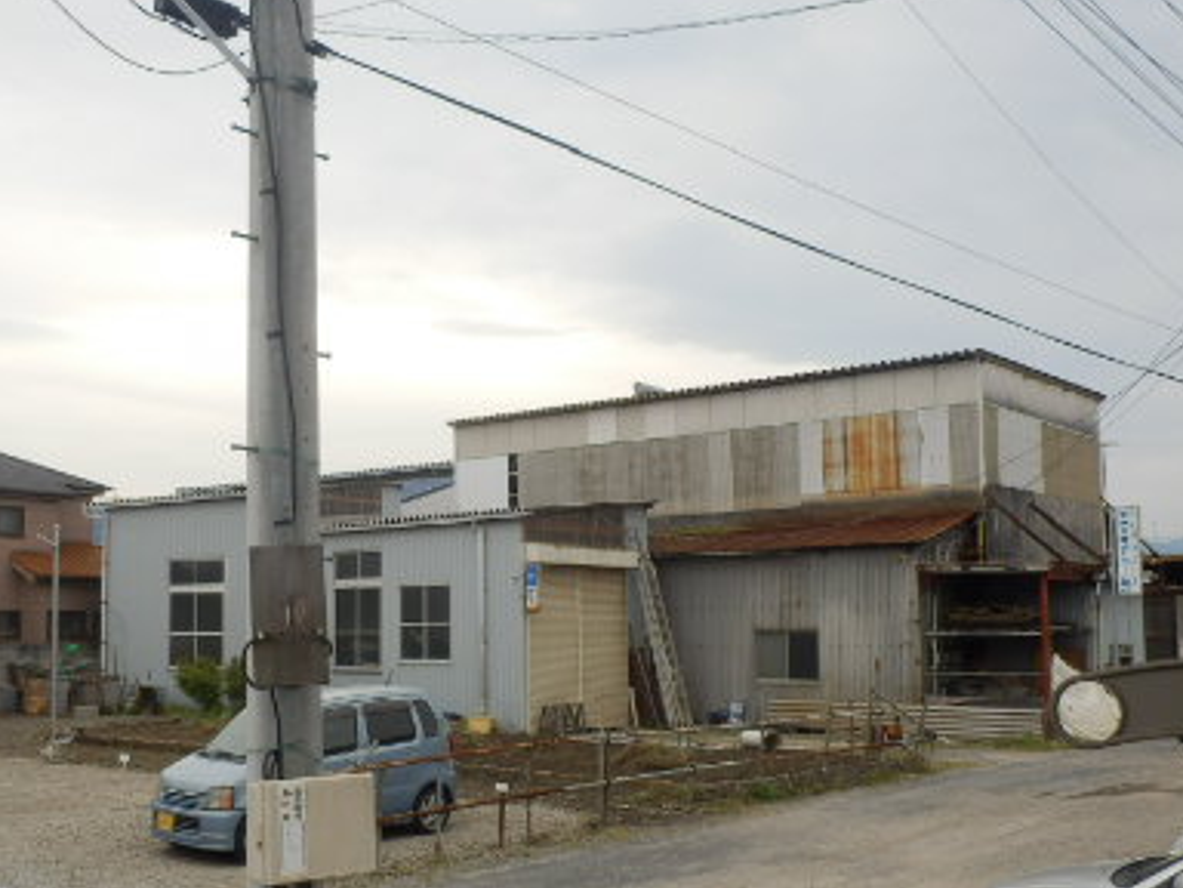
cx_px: 481
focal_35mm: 40
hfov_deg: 46.6
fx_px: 1367
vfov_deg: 35.9
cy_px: 521
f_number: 3
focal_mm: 4.2
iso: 80
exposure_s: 1/100
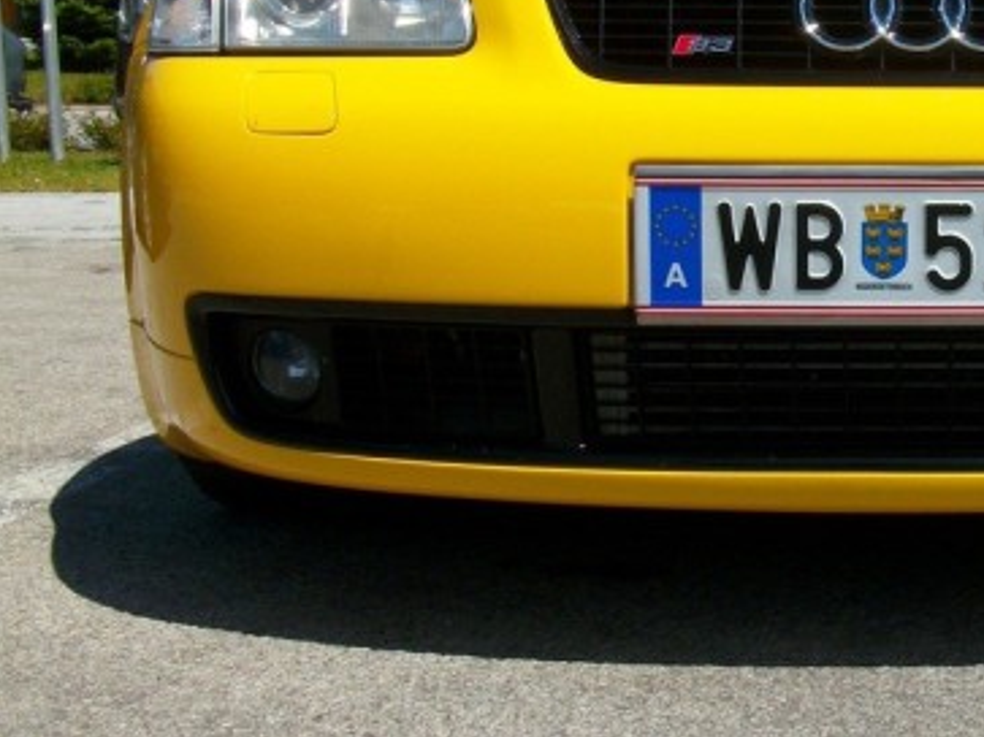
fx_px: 2131
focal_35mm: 75
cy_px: 295
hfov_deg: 24.9
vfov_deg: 19.6
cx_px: 951
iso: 80
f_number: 5.5
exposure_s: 1/541
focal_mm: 5.7
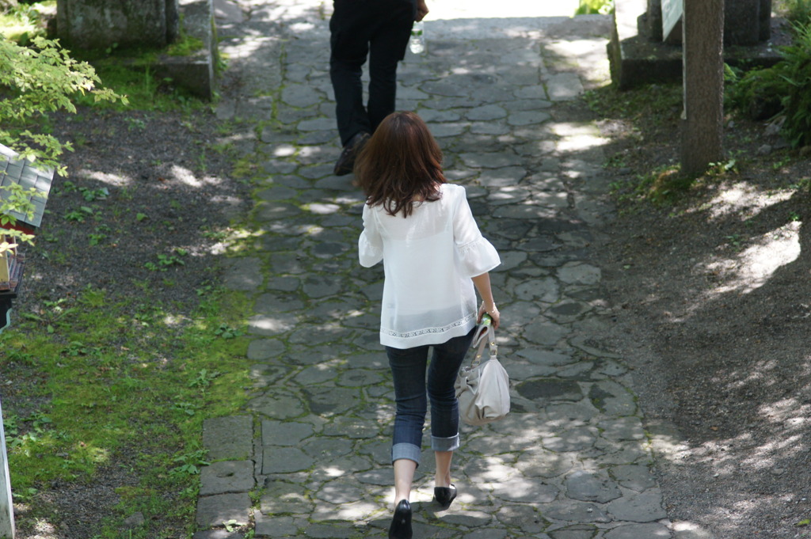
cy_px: 270
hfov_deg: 10.2
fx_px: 4558
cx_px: 406
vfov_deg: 6.8
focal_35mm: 202
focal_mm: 135
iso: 640
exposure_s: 1/250
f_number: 4.5
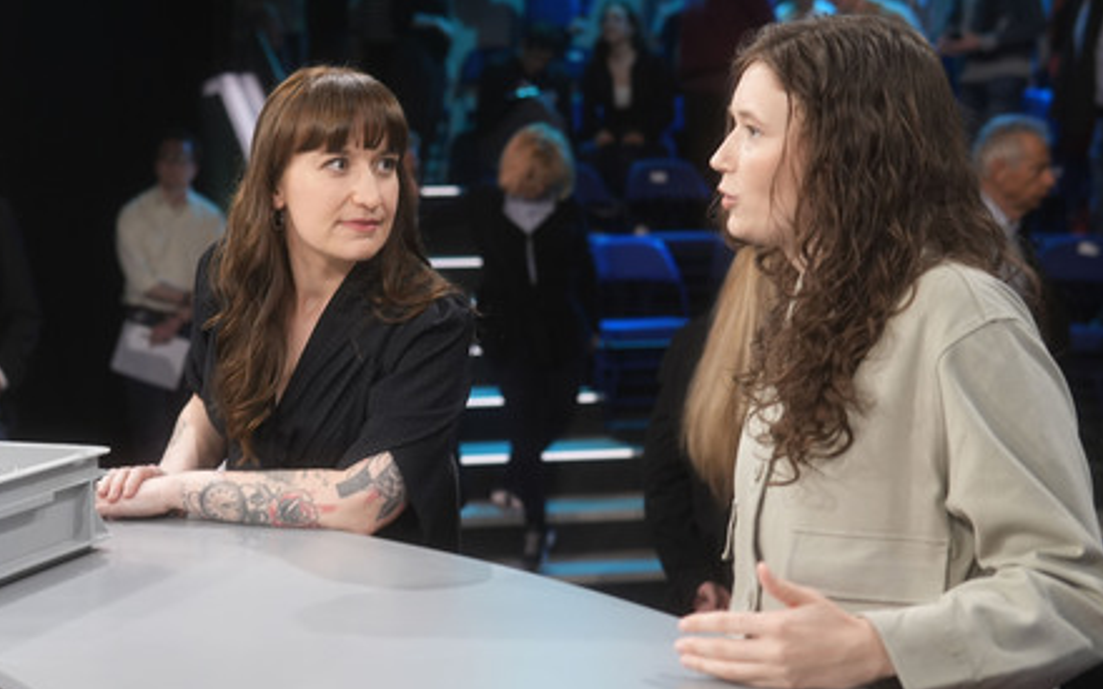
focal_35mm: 47
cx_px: 548
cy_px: 333
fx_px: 1413
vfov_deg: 27.4
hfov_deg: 42.6
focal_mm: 30
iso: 640
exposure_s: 1/100
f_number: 2.2
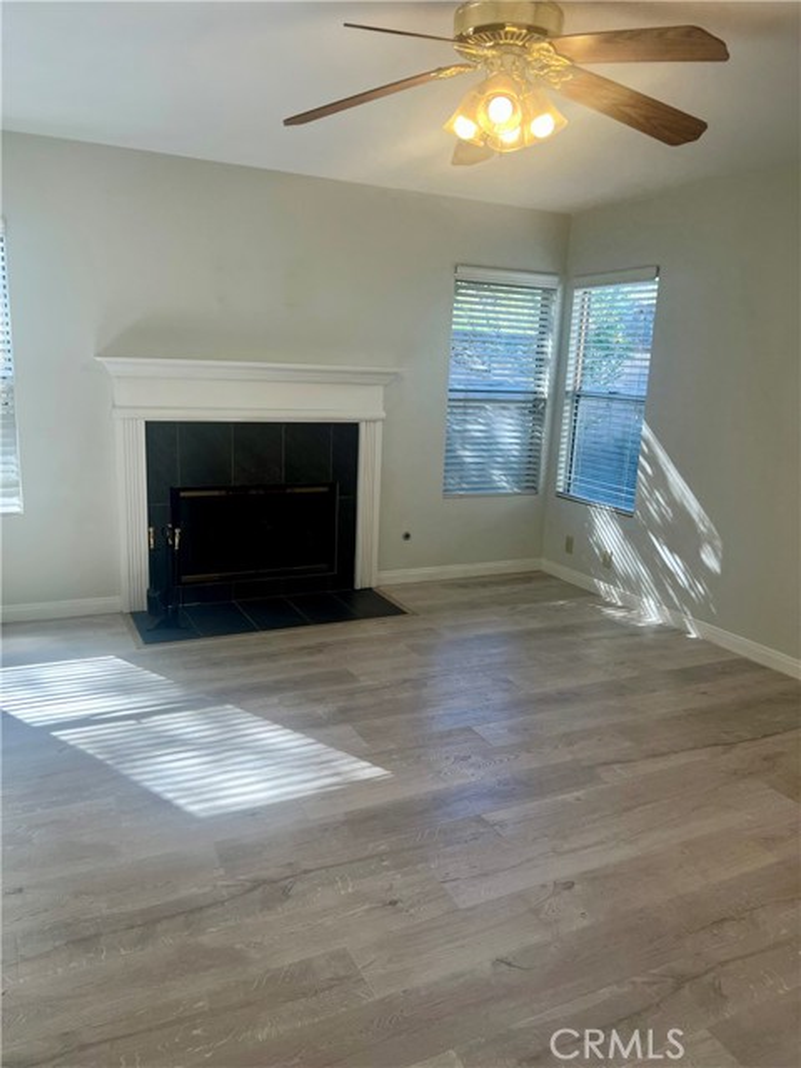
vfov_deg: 67.3
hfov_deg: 53.1
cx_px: 400
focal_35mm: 26
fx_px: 802
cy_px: 534
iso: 50
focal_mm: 5.7
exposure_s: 1/162
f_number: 1.5
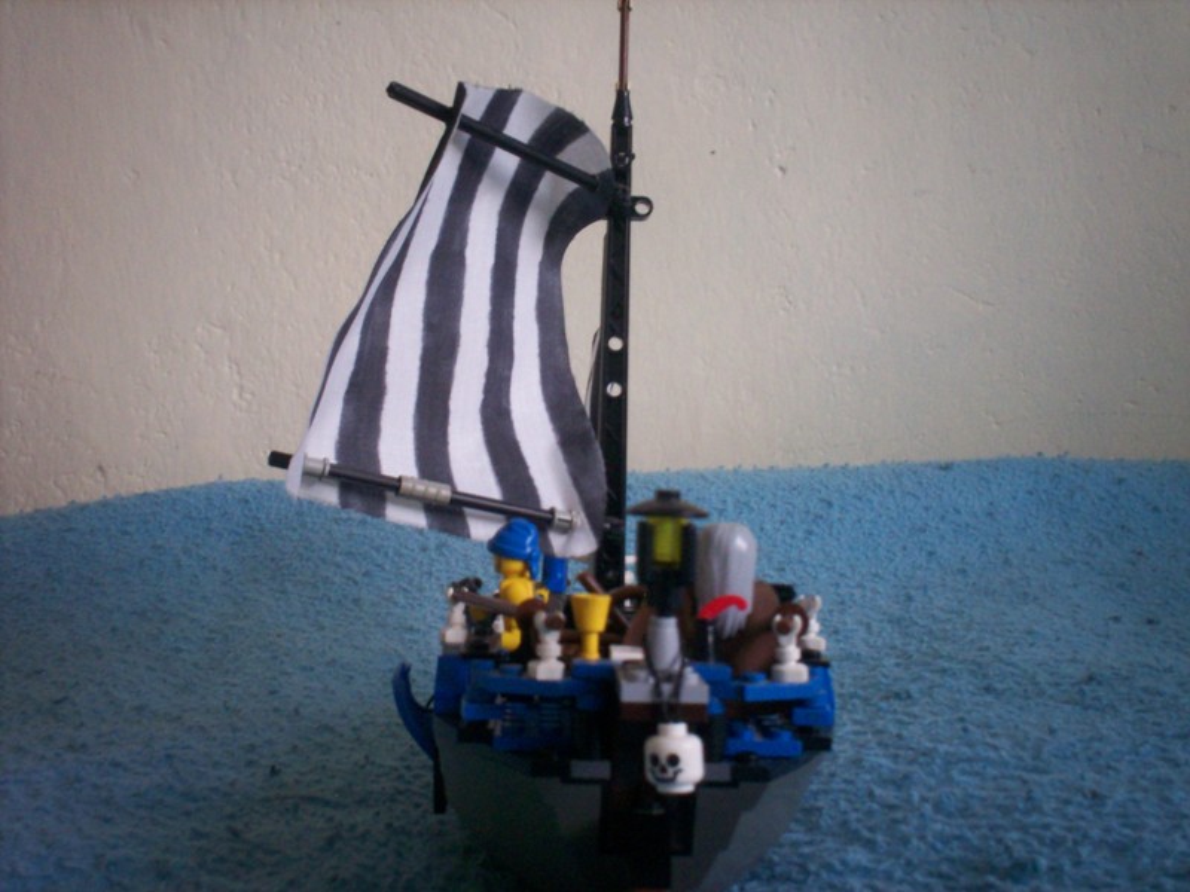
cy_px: 446
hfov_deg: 51.4
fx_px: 1238
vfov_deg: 39.7
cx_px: 595
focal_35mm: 36
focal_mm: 6
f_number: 4.5
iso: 200
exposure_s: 1/8
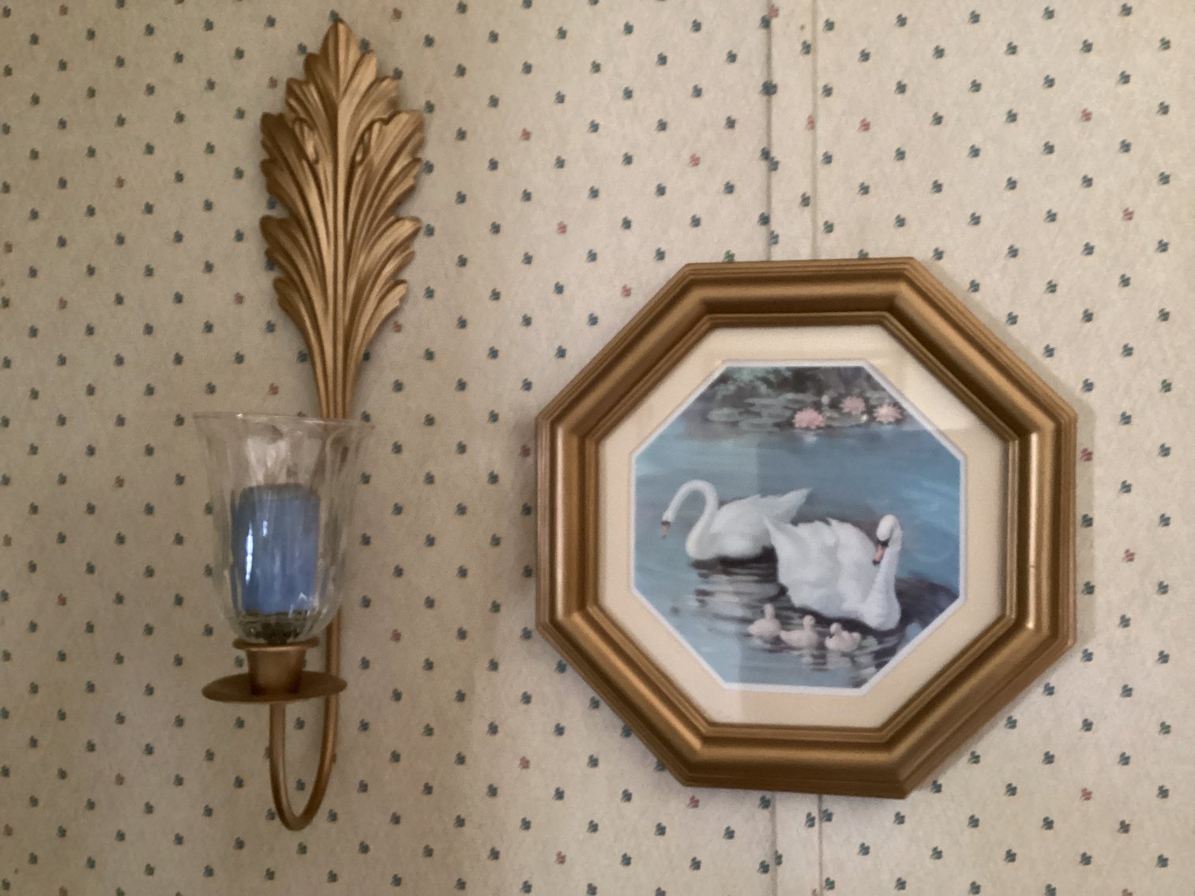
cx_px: 598
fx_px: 1070
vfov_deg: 45.4
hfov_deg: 58.3
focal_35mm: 31
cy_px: 448
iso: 640
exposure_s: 1/30
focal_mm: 3.3
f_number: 2.4
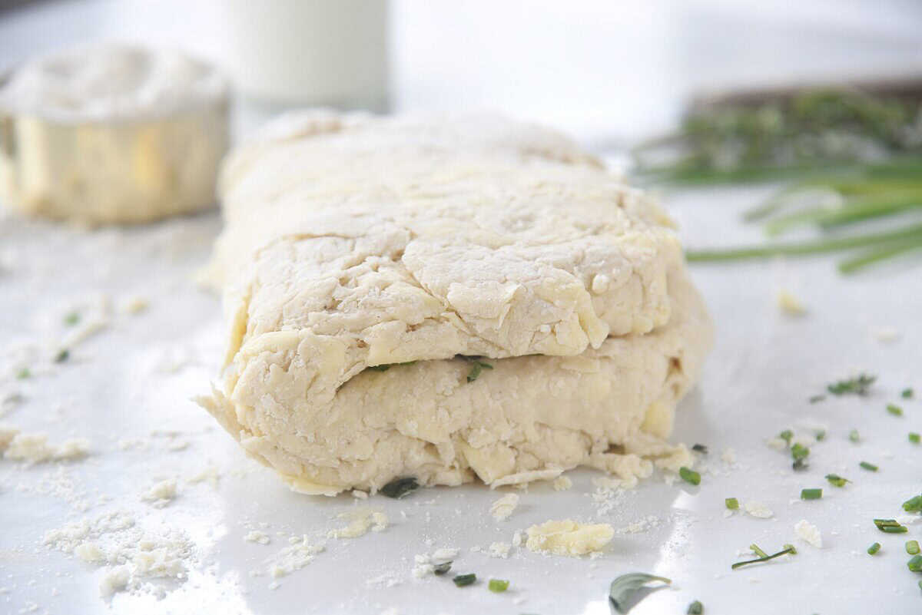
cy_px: 308
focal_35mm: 120
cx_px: 461
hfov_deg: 17.1
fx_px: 3074
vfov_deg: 11.4
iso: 1250
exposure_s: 1/500
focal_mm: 120
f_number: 5.6
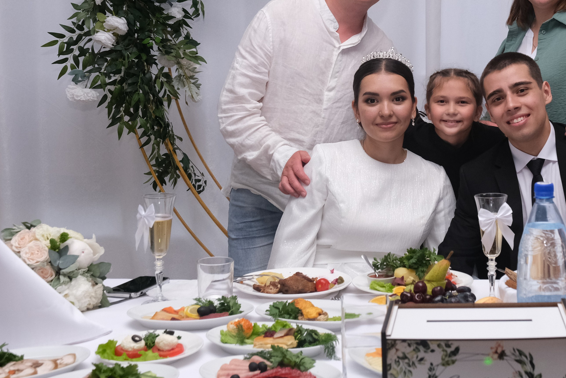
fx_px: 975
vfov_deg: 21.7
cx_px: 446
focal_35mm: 62
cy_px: 80
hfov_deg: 31.6
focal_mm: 25.7
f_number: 5.6
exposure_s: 1/125
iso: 2000
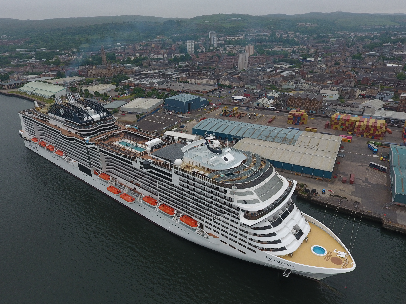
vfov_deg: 56.8
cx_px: 189
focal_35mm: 24
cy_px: 155
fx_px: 281
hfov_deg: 71.5
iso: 100
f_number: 2.8
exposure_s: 1/477
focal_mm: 3.61
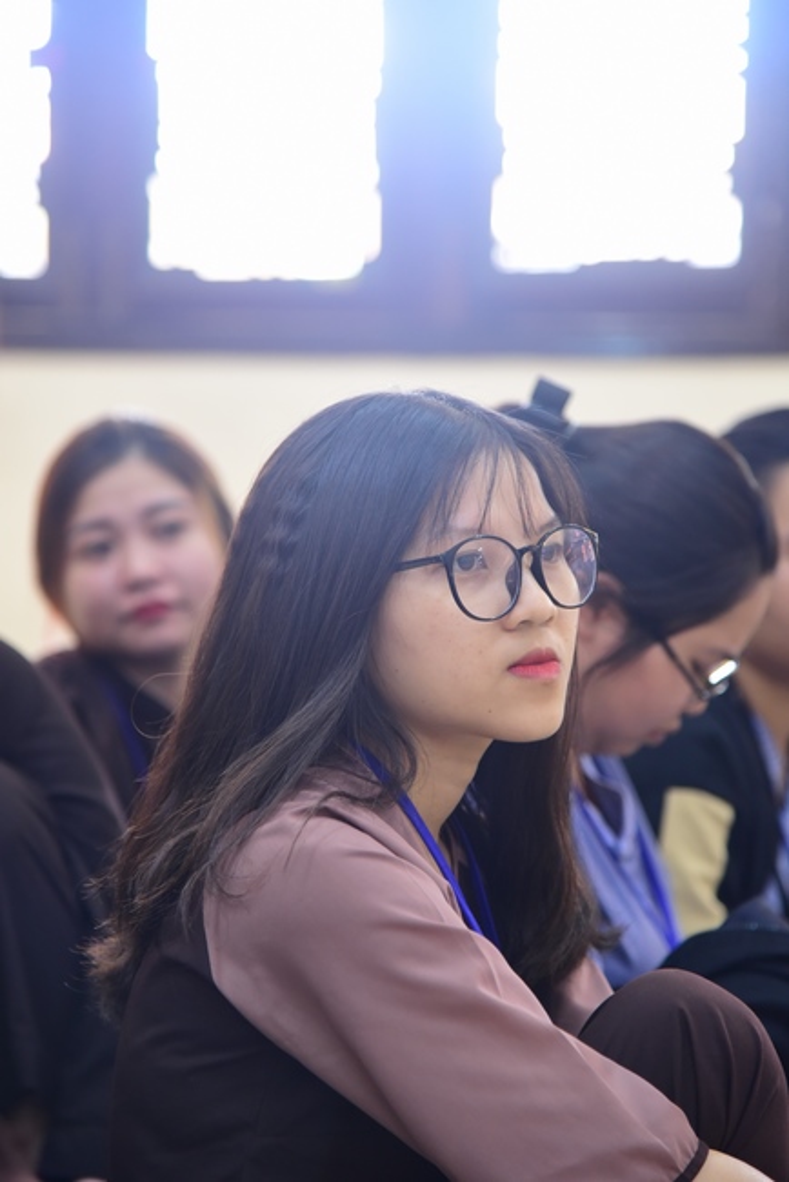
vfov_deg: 17.1
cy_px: 591
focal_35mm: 120
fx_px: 3940
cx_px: 394
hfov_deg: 11.4
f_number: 4
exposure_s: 1/50
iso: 1600
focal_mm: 120
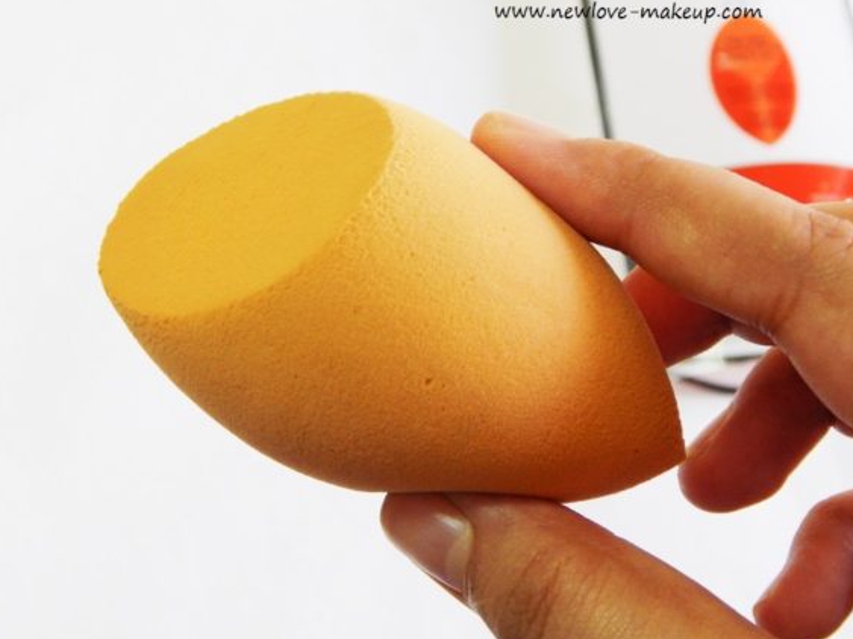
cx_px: 436
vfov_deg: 22.6
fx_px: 1601
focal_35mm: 65
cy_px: 333
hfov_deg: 29.8
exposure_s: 1/15
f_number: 4
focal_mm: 10.9
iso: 400
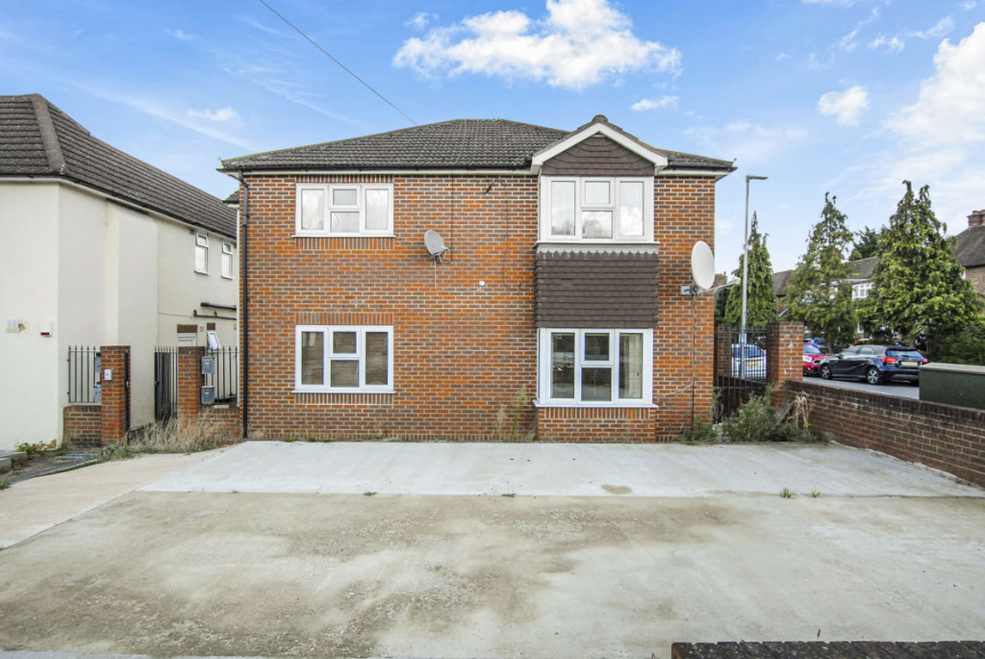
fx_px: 534
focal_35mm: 20
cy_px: 330
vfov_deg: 63.3
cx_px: 492
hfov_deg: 85.4
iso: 400
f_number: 5.6
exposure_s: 1/500
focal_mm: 13
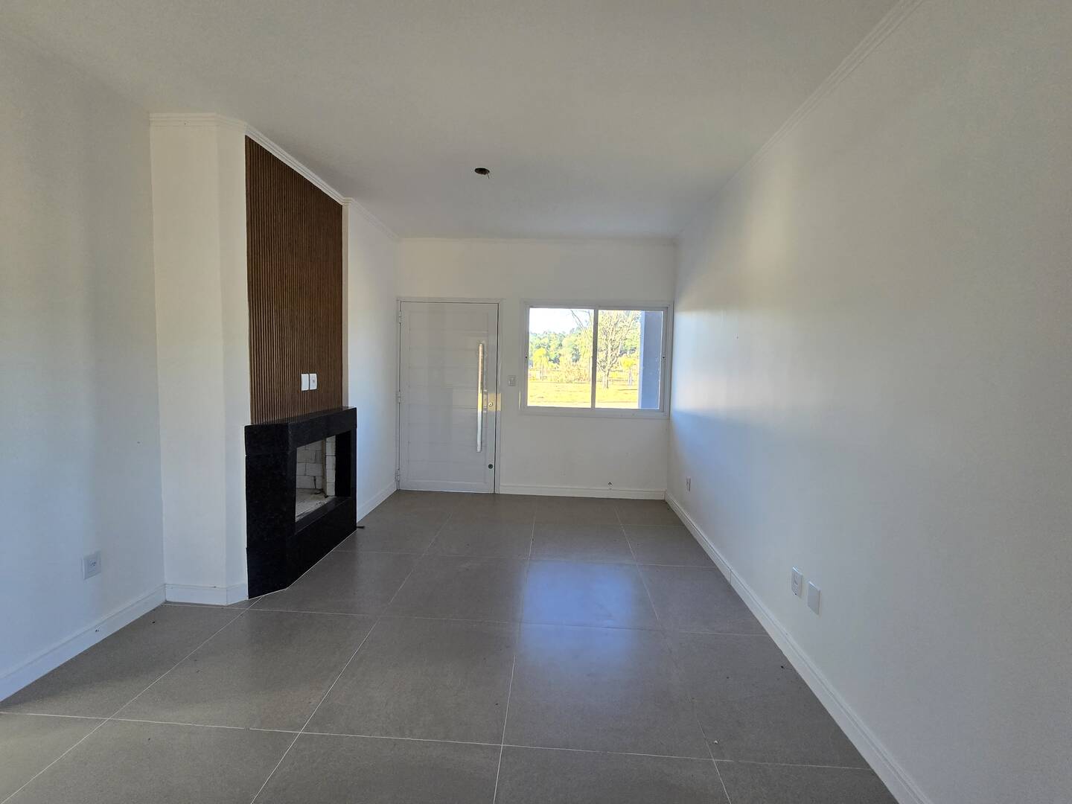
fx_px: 403
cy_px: 402
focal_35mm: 13
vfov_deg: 89.9
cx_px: 536
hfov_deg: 106.2
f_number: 2.2
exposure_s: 1/359
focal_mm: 2.2
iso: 200
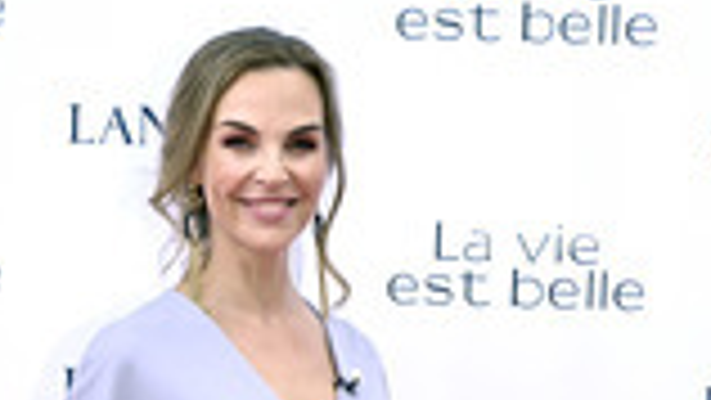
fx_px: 1848
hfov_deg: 21.7
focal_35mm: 98
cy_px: 831
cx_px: 279
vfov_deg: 11.1
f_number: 7.1
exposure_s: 1/200
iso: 800
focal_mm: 37
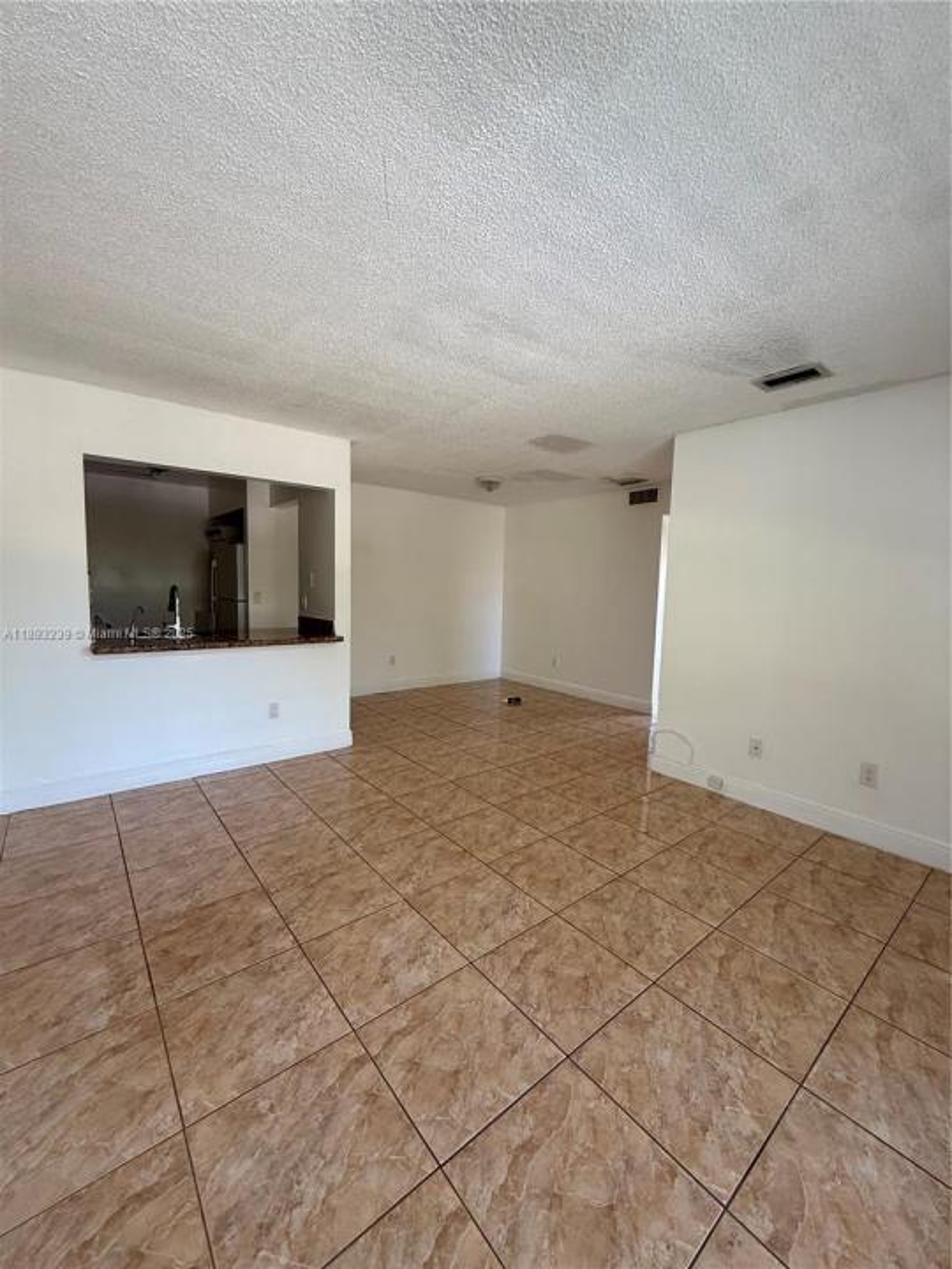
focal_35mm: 14
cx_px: 476
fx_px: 513
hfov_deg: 85.7
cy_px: 634
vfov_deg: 102.1
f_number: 2.2
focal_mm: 2.22
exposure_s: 1/99
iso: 200
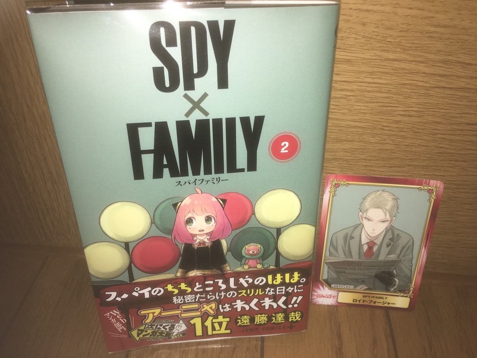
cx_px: 238
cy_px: 179
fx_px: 400
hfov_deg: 61.7
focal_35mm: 29
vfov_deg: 48.2
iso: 25
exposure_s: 1/75
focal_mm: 4.15
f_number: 2.2
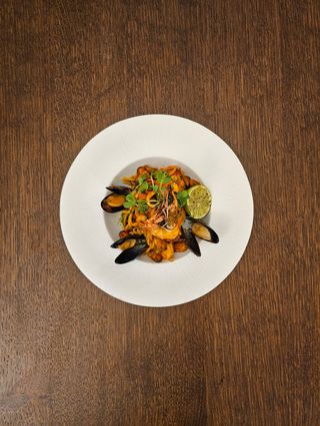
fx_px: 284
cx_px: 160
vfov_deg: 73.9
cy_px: 213
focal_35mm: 23
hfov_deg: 58.9
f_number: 1.7
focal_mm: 6.3
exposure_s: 1/100
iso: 640
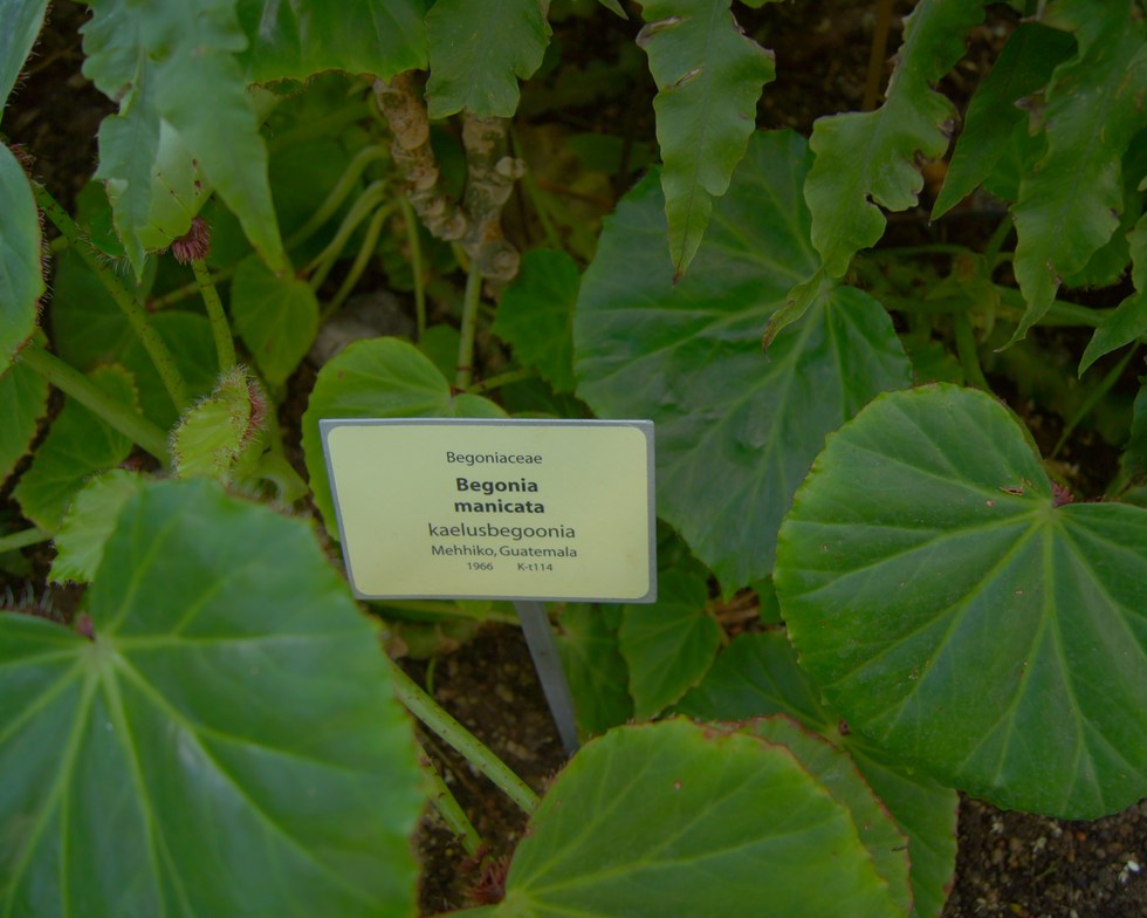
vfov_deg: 47.1
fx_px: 1052
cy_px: 459
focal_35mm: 31
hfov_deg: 56.8
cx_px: 674
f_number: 3.5
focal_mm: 18
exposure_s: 1/25
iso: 200
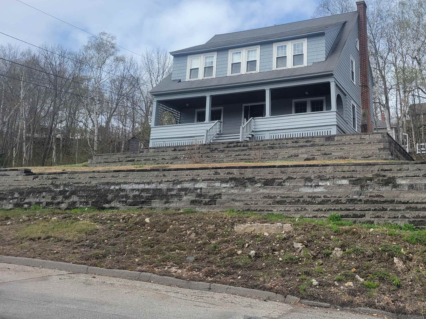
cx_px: 289
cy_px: 107
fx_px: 443
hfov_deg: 50.3
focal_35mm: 36
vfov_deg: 39.2
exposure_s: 1/2289
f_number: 1.8
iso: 40
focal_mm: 5.4
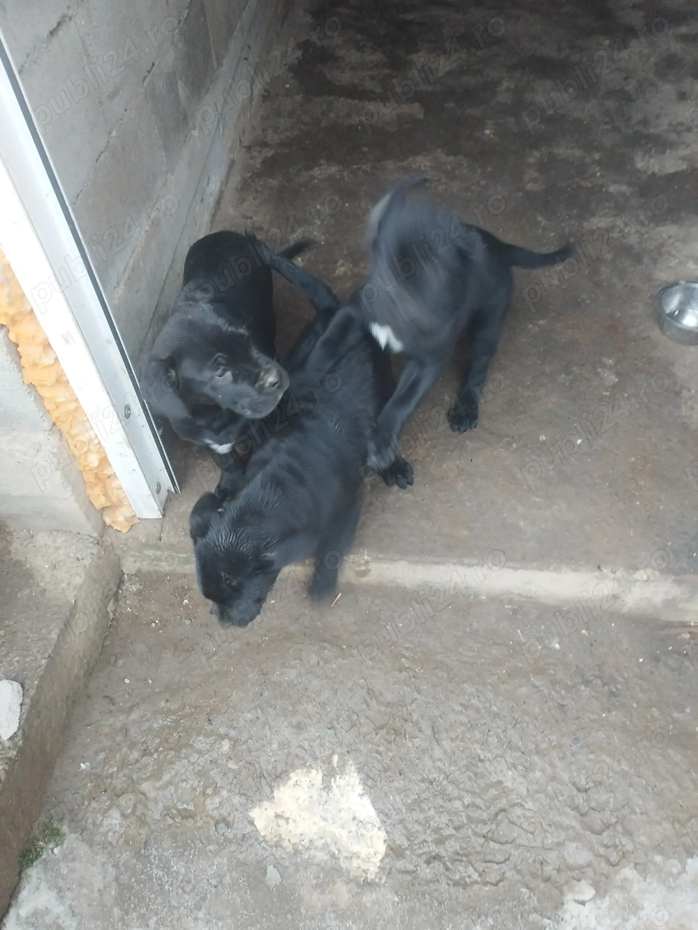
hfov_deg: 53.0
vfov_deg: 67.3
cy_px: 465
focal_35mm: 26
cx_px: 349
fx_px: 699
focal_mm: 6.24
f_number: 1.8
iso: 865
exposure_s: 1/33.3
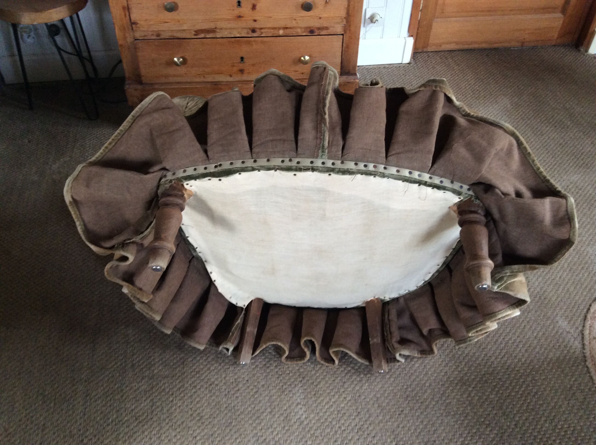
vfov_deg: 44.1
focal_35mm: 32
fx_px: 550
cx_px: 298
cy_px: 222
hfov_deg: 56.9
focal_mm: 3.3
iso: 125
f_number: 2.4
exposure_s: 1/25
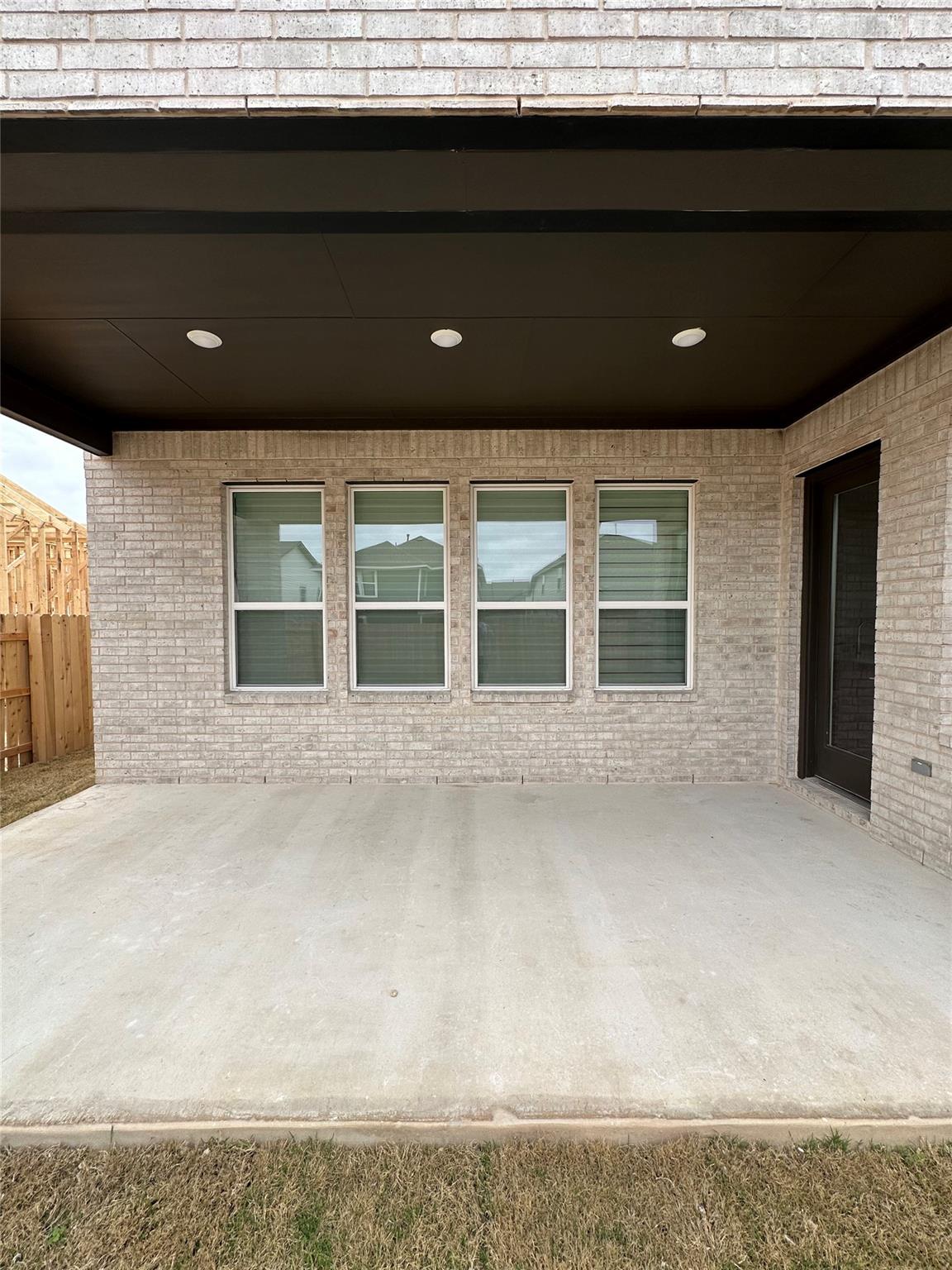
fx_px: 513
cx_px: 476
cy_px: 635
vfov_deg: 102.1
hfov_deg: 85.7
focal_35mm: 14
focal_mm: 2.22
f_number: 2.2
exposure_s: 1/769
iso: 40
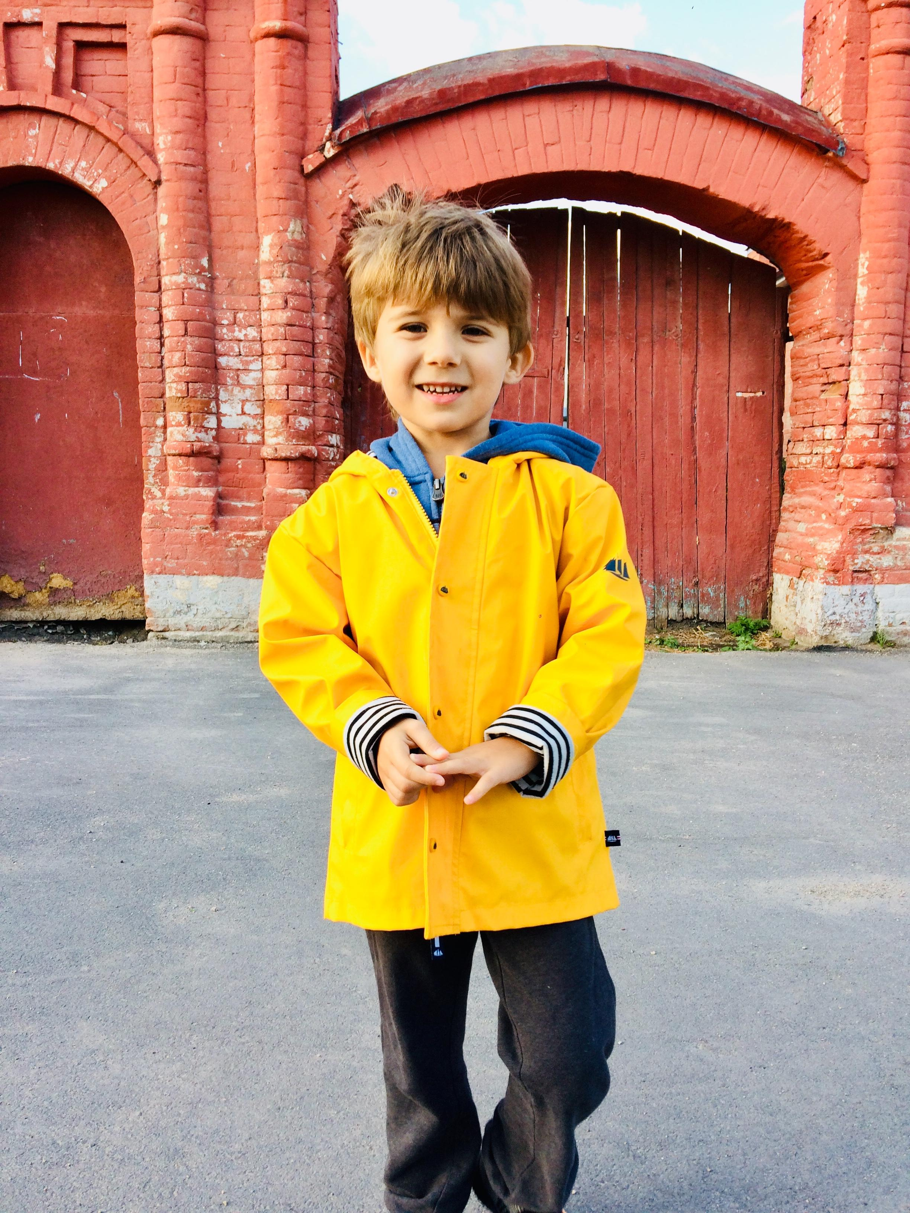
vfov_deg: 61.7
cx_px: 455
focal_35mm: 29
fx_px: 1016
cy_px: 606
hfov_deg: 48.2
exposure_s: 1/283
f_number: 2.2
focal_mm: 4.15
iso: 32
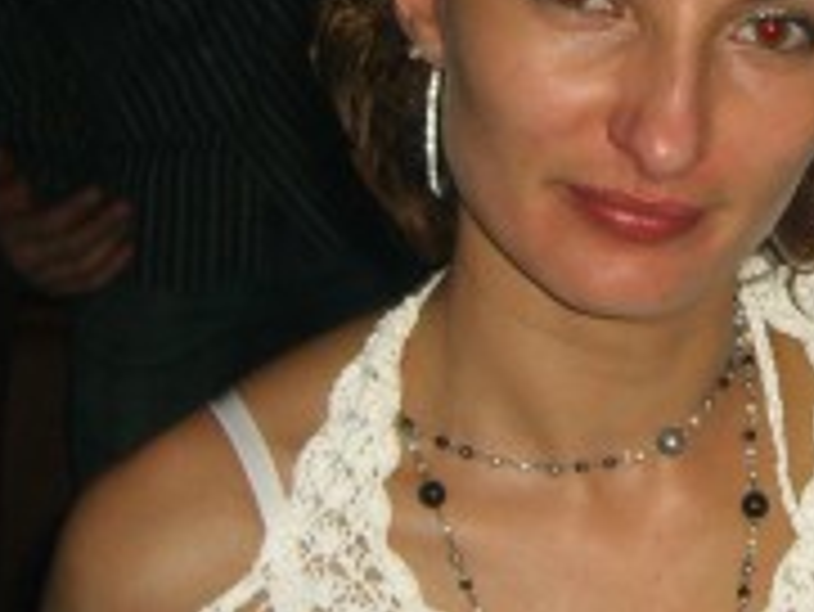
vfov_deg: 11.7
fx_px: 2965
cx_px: 931
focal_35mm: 126
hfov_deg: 15.2
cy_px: 117
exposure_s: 1/60
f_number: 2.8
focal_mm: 7.9
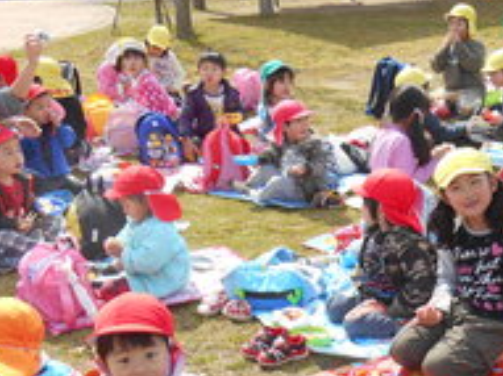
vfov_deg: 22.6
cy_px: 308
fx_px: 929
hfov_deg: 29.6
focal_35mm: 64
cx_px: 406
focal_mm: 6.3
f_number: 3.7
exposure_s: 1/320
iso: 80
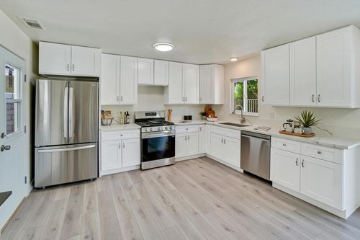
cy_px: 120
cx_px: 180
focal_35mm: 15
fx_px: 150
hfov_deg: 100.4
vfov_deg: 77.3
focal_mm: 10
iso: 100
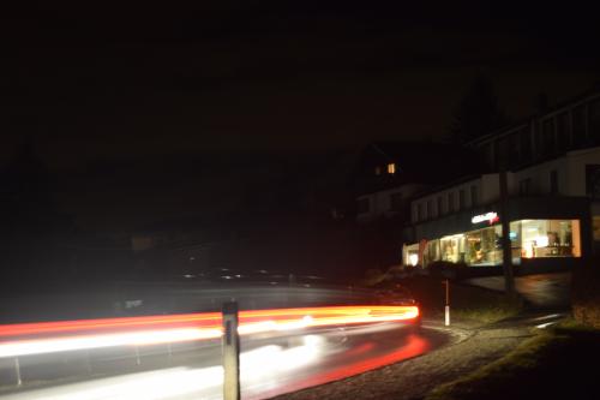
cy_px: 200
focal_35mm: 82
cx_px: 300
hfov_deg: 24.6
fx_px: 1374
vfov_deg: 16.5
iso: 250
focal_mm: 55
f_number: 5.6
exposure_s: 3
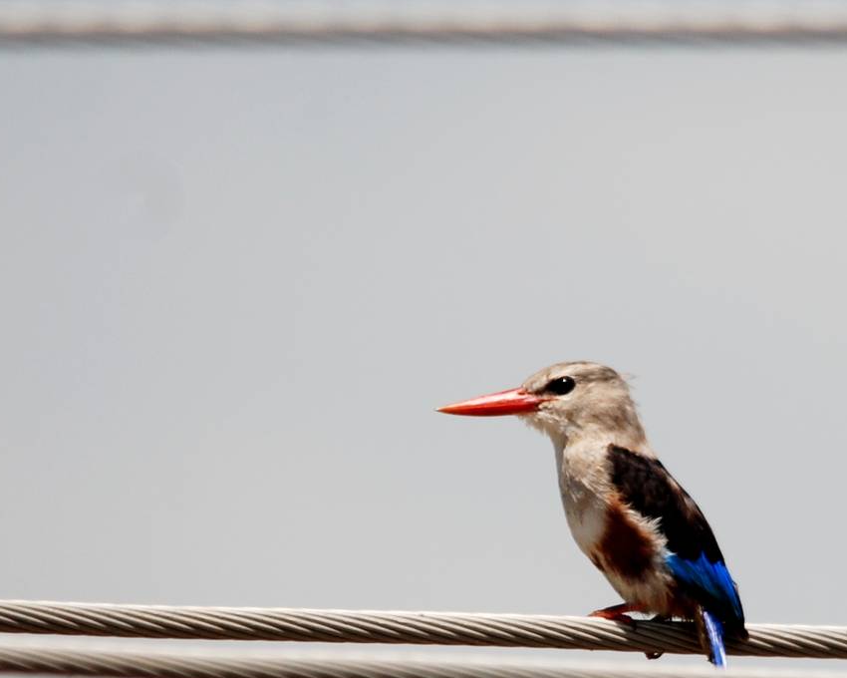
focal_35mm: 1326
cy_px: 406
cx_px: 247
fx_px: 33240
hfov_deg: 1.5
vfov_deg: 1.2
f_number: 6.3
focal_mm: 500
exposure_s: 1/1000
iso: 200
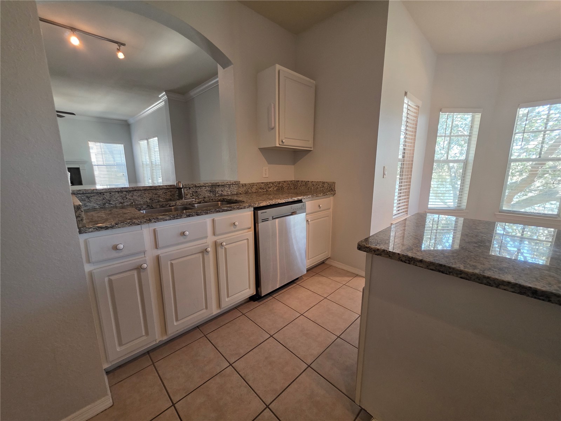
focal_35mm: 13
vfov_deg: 89.9
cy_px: 210
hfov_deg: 106.2
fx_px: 211
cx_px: 280
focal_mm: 2.2
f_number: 1.9
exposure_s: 1/120
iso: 200
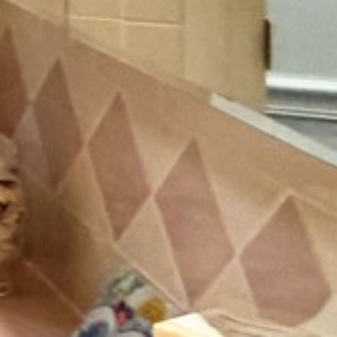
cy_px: -269
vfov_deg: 13.0
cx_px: -1290
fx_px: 1333
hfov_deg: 6.6
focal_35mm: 121
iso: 320
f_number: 2.2
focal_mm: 2.22
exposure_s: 1/120
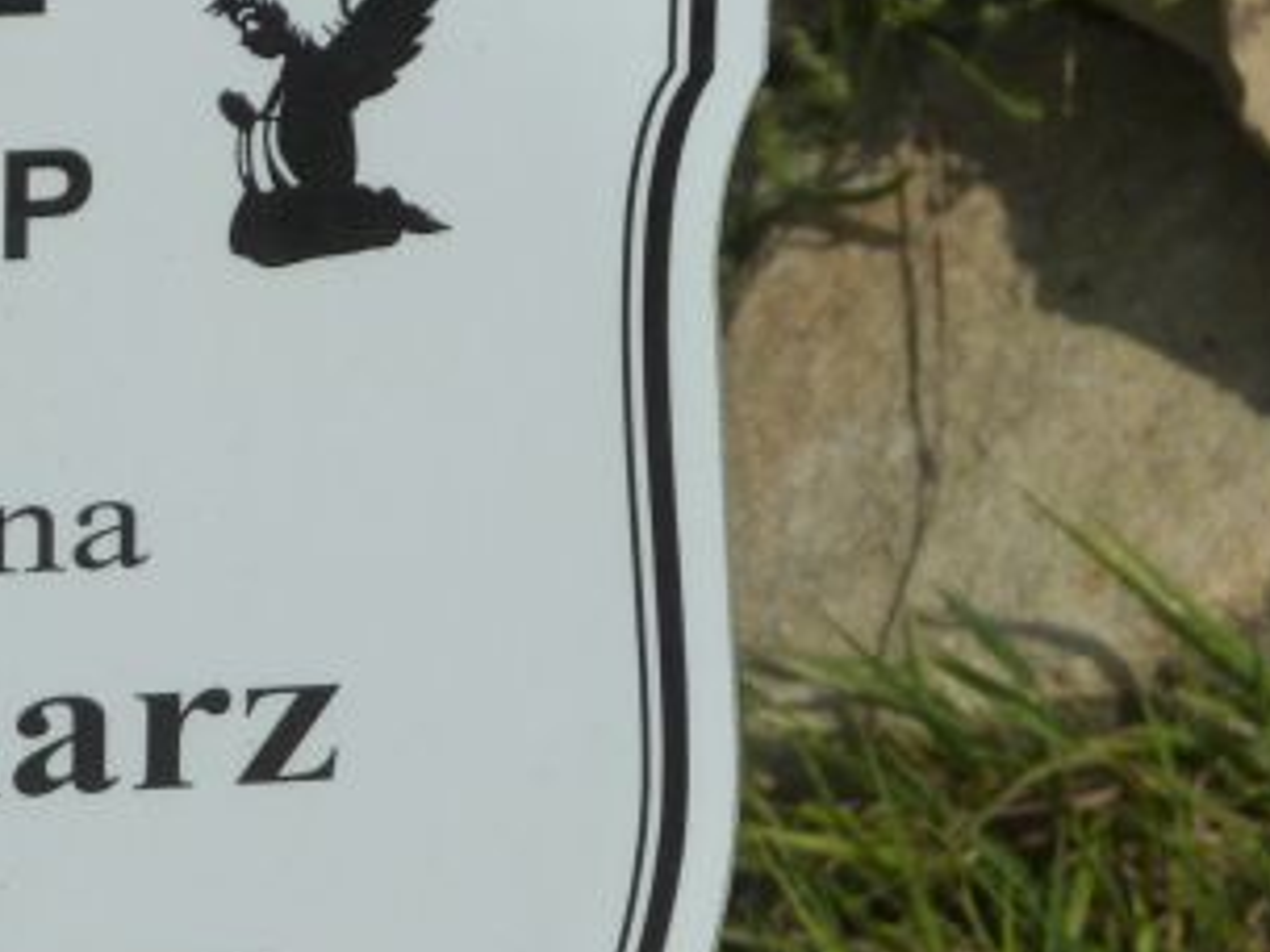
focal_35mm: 445
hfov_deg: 4.4
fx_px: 16326
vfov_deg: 3.3
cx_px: -75
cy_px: 639
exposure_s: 1/1000
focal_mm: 27.8
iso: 125
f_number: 5.6
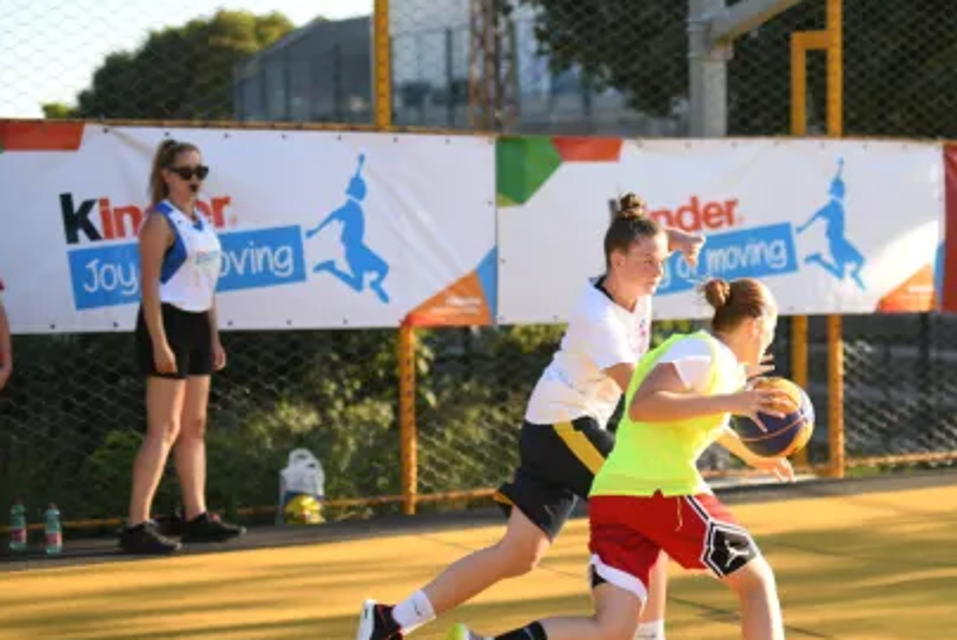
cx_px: 720
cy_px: 347
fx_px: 2501
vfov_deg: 14.6
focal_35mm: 94
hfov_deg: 21.5
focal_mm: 50
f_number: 1.4
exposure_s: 1/800
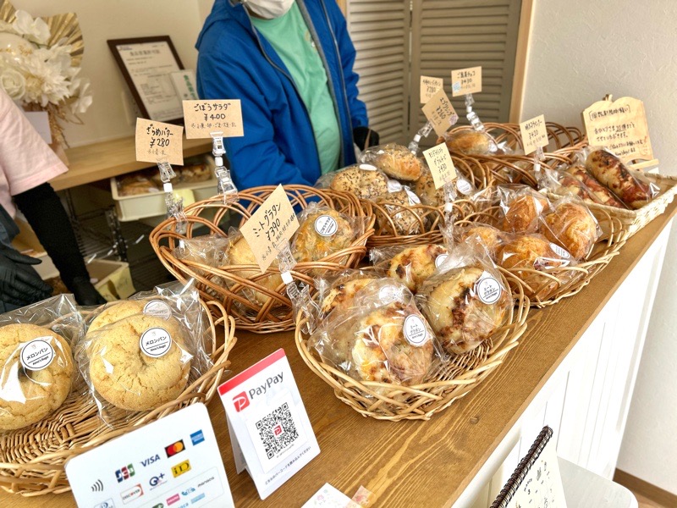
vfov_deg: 53.1
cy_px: 254
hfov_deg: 67.3
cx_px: 338
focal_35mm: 26
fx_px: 508
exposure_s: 1/422
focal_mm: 5.7
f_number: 1.5
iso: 50
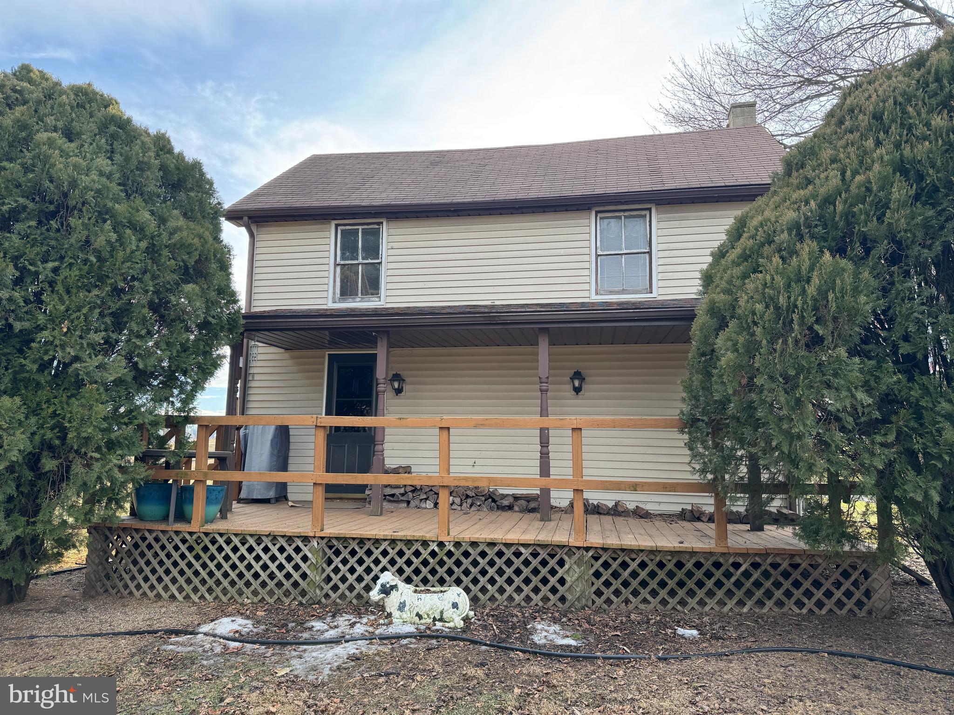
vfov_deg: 56.8
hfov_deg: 71.6
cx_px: 477
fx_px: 661
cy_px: 358
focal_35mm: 24
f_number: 1.78
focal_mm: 6.76
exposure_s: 1/723
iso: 80
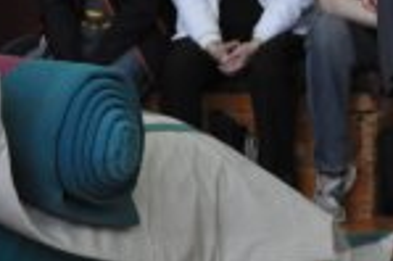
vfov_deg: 4.5
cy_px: -181
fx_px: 3313
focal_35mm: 304
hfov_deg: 6.7
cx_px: 617
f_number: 4
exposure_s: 1/100
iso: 1600
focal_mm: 55
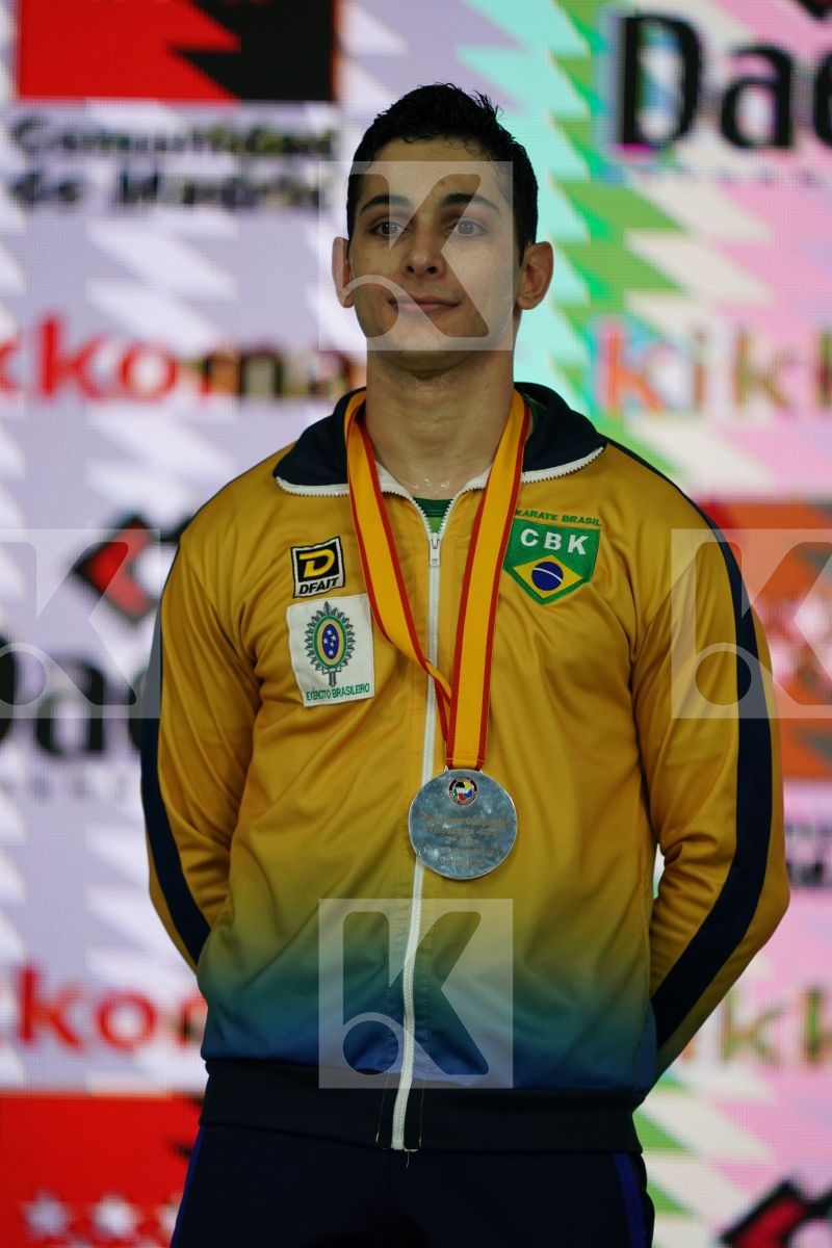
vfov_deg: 5.2
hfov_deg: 3.4
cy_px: 624
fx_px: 13866
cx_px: 416
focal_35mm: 400
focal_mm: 400
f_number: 2.8
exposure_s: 1/500
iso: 2000
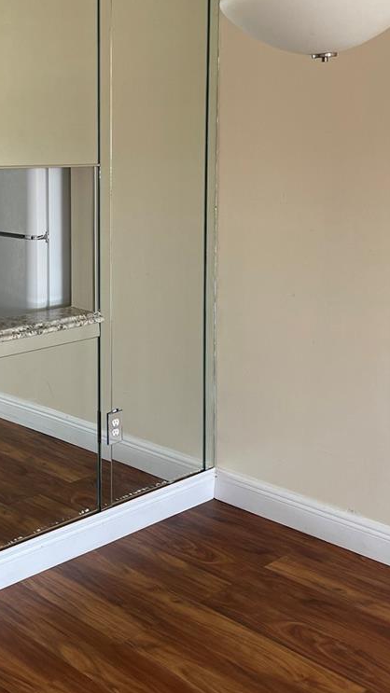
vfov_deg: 45.8
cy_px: 242
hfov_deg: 26.6
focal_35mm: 44
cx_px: 80
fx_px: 809
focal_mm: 5.1
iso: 80
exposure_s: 1/121
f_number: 1.6
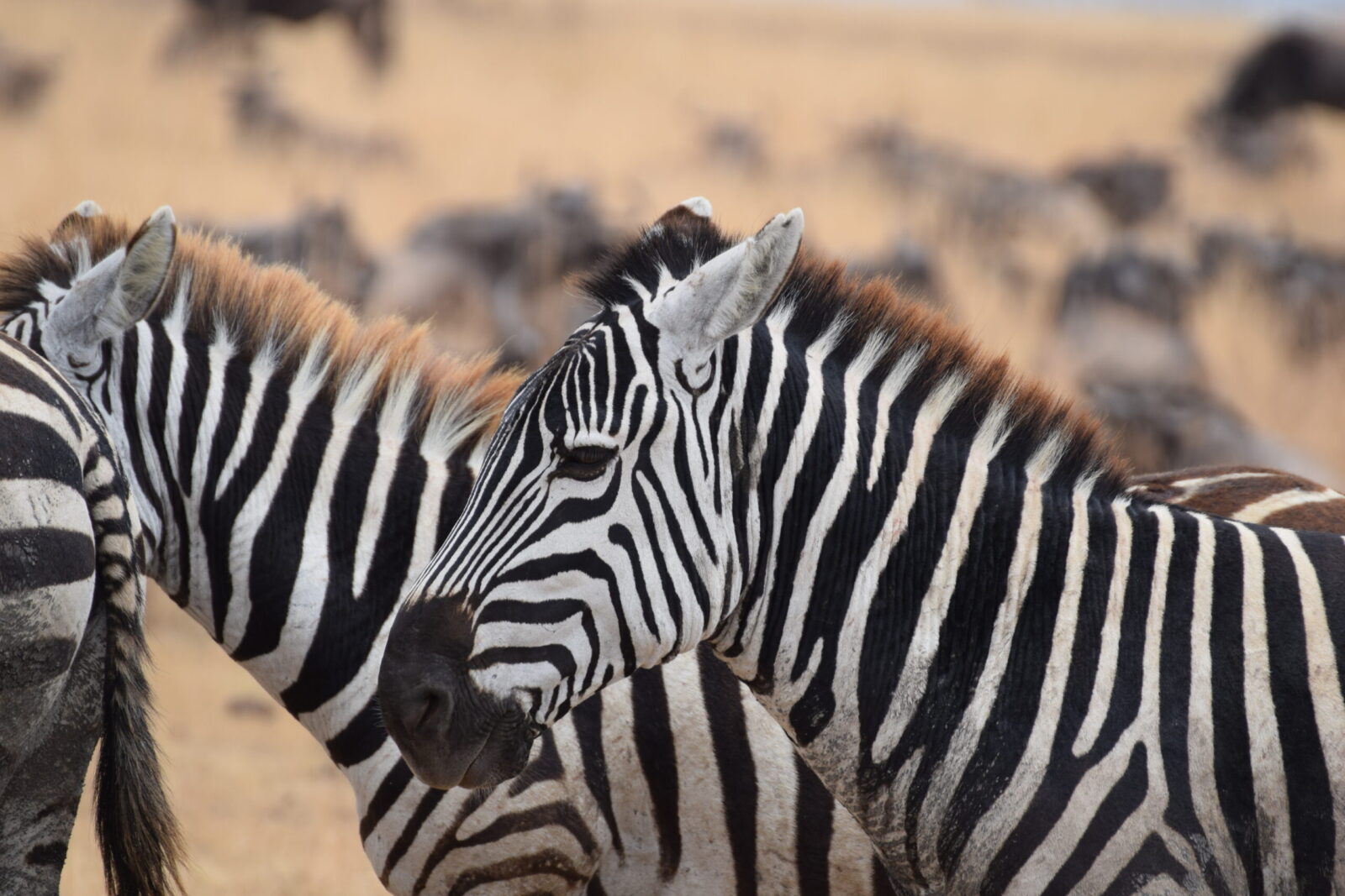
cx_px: 672
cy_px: 448
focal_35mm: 450
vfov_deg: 3.1
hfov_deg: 4.6
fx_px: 16813
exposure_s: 1/640
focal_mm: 300
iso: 200
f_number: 6.3
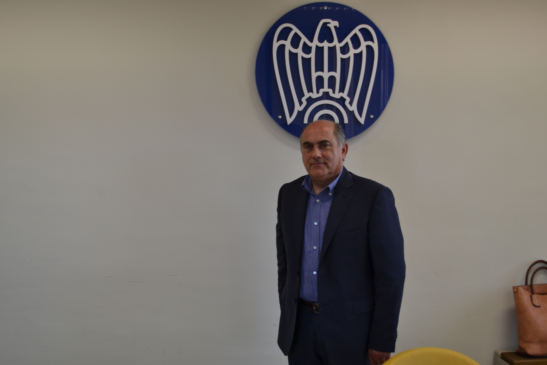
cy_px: 182
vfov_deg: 26.5
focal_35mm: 51
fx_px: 775
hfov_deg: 38.9
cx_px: 274
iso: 400
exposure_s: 1/40
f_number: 5
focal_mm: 34
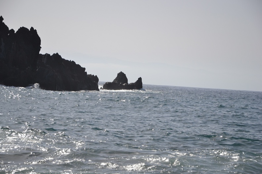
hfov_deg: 16.1
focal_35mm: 128
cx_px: 131
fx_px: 928
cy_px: 87
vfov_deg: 10.8
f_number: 7.1
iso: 280
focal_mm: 85
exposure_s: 1/2000
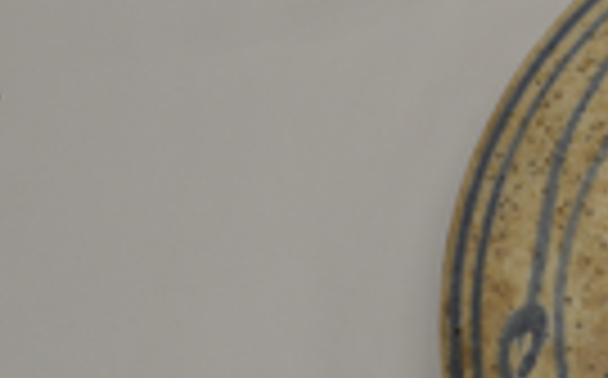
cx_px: 928
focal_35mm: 194
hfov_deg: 10.4
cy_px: 243
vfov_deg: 6.7
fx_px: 3211
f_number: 5
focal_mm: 38
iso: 400
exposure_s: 1/100
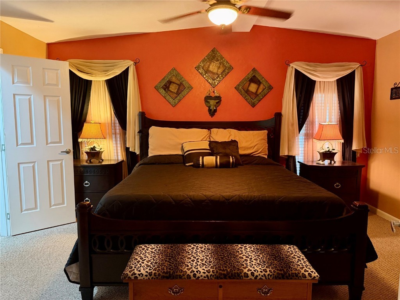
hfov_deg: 71.6
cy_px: 150
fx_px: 277
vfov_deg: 56.8
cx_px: 200
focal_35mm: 24
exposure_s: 1/40
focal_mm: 6.76
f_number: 1.78
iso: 1000
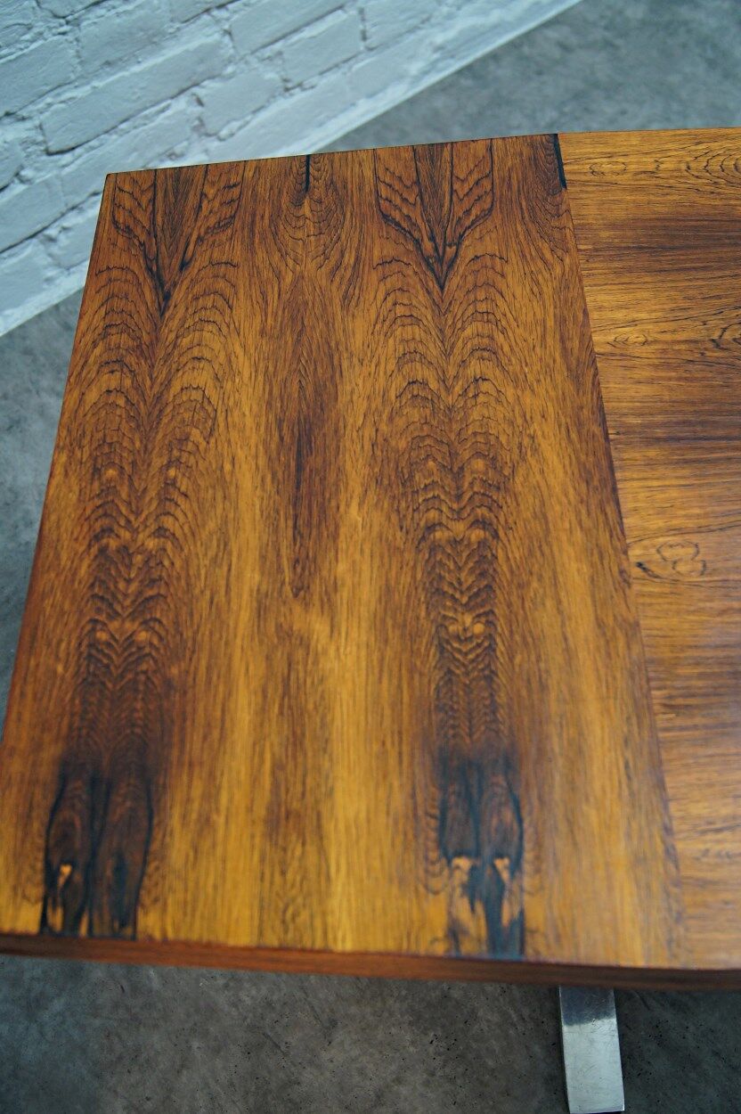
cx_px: 370
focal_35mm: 36
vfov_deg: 53.2
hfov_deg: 36.8
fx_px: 1113
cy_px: 557
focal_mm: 24
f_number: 4
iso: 400
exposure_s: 1/40
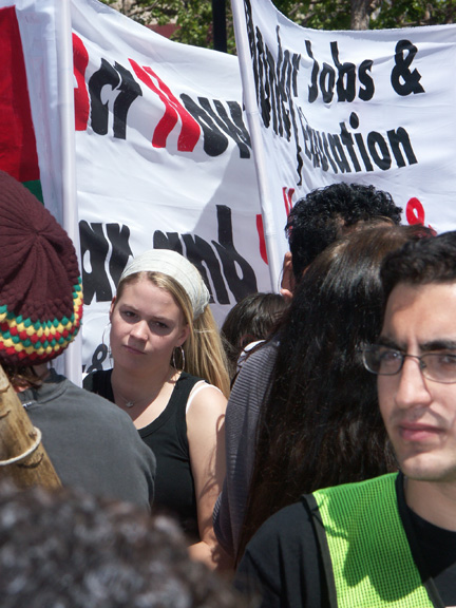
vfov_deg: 12.7
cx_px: 228
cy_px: 304
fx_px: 2722
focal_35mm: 155
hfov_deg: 9.6
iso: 100
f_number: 8
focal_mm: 39.2
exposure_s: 1/500
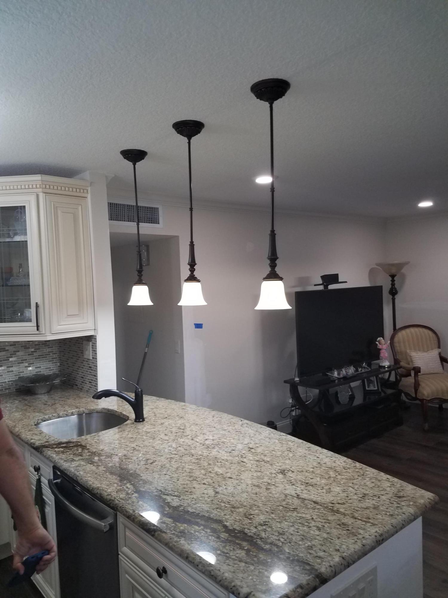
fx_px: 449
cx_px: 224
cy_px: 299
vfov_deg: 67.3
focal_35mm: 26
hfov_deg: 53.1
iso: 100
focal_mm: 4.2
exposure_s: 1/60
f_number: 1.7
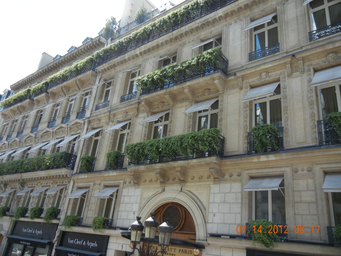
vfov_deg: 46.8
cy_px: 128
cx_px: 170
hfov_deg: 60.0
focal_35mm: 30
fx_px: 296
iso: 160
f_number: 3.5
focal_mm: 5.4
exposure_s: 1/420
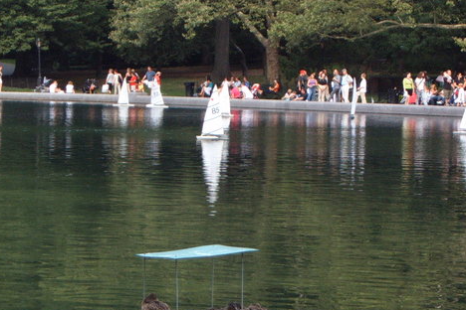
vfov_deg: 9.3
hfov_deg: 13.9
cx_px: 229
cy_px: 174
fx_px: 1916
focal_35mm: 148
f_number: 4.8
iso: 141
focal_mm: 17.4
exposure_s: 1/125
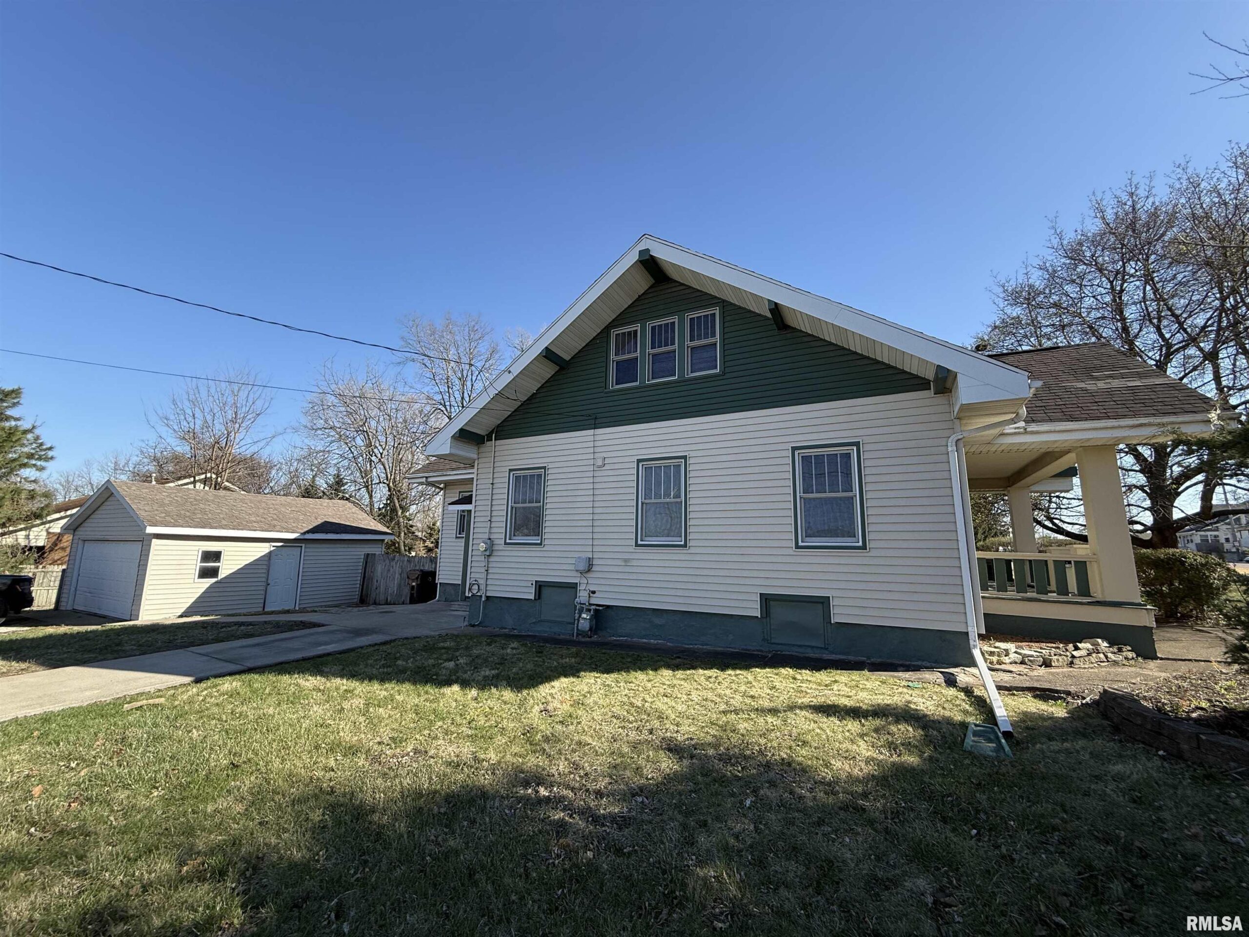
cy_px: 468
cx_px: 624
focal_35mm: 14
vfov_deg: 85.7
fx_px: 505
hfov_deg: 102.1
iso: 50
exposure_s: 1/686
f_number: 2.2
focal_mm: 2.22
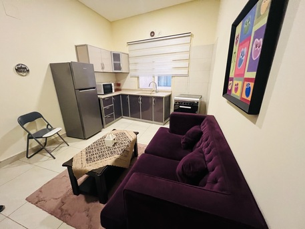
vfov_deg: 89.9
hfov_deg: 106.2
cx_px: 152
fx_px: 115
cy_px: 114
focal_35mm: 13
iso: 1000
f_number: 1.8
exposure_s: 1/50
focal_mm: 1.57
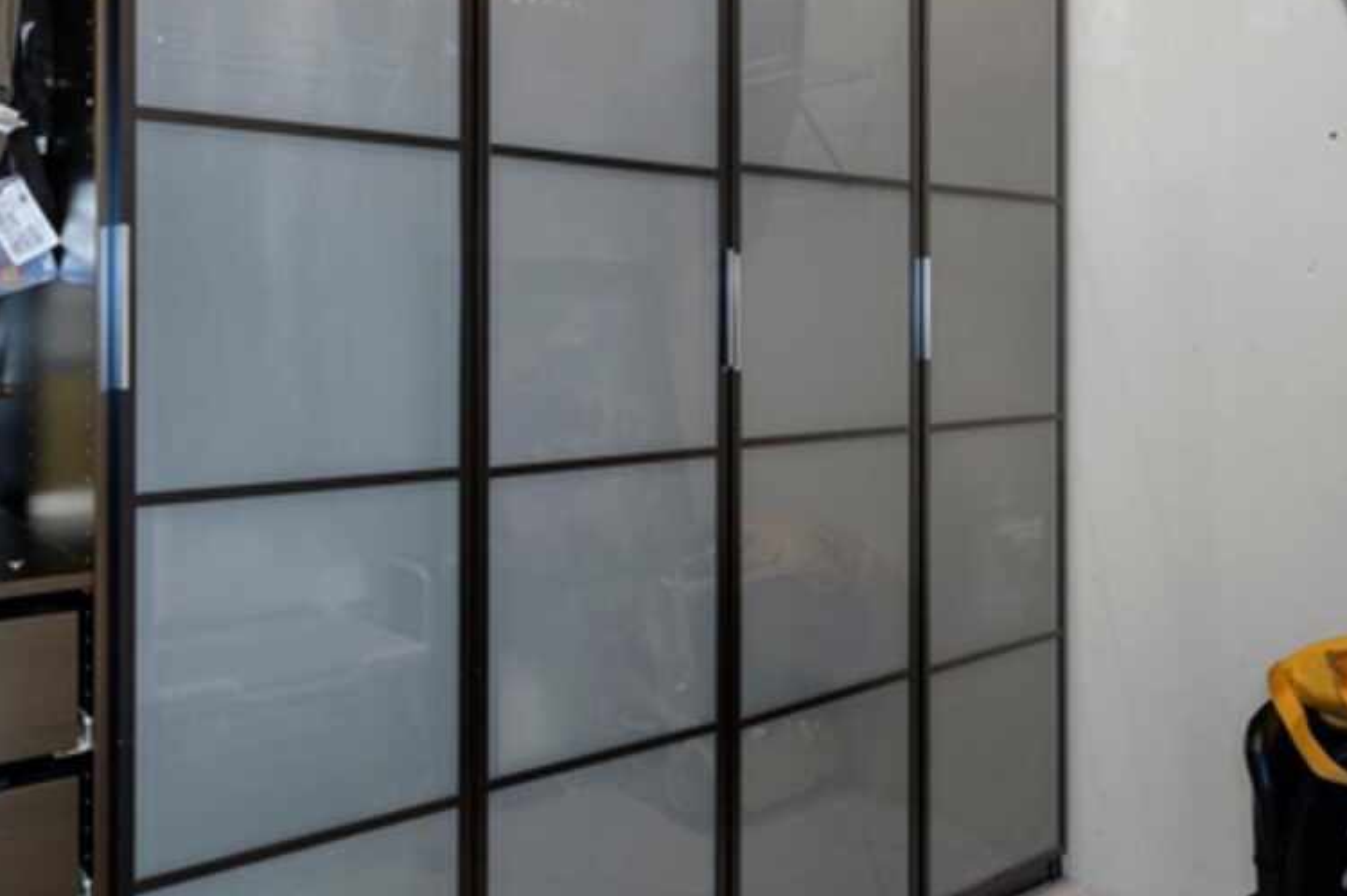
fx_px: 1084
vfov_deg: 44.6
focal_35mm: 29
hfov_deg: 62.8
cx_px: 503
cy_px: 341
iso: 320
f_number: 9
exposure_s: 2.5
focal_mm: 17
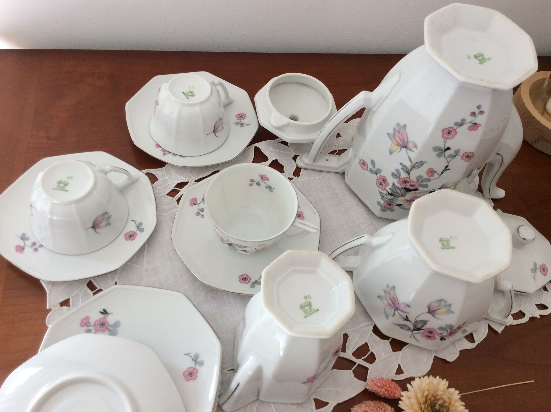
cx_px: 276
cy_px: 206
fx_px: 509
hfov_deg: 56.9
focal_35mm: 32
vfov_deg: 44.1
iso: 40
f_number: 2.4
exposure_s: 1/50
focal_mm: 3.3
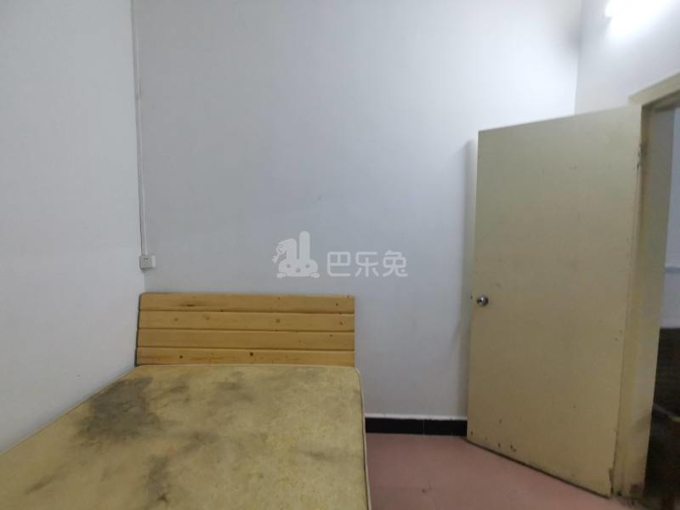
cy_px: 255
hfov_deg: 91.0
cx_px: 340
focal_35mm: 17
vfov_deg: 74.7
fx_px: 334
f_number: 2.2
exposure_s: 1/33.3
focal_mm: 2.23
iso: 320
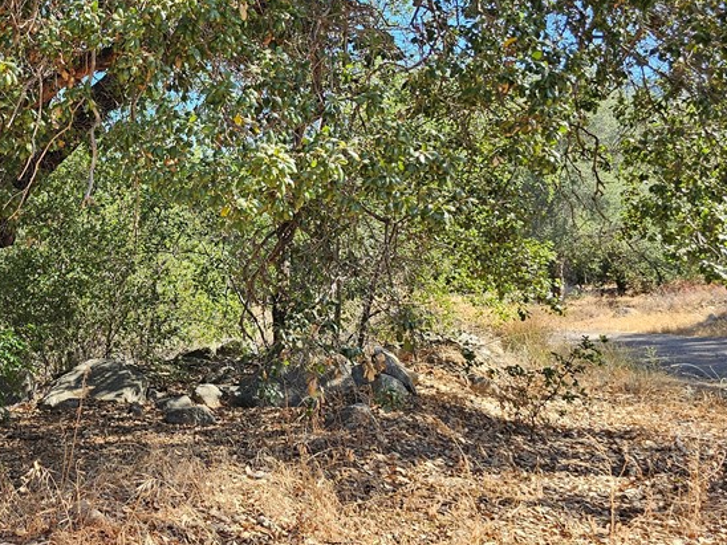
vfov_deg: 33.4
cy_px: 195
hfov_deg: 40.1
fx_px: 903
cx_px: 52
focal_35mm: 43
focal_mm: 6.3
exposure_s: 1/180
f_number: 1.7
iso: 16
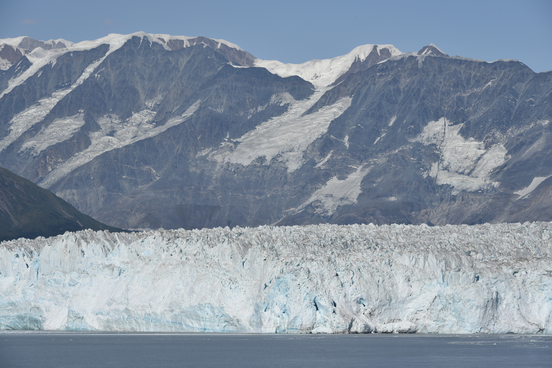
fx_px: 2070
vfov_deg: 10.2
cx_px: 276
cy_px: 184
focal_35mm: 135
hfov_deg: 15.2
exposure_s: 1/500
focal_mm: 135
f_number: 11
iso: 100
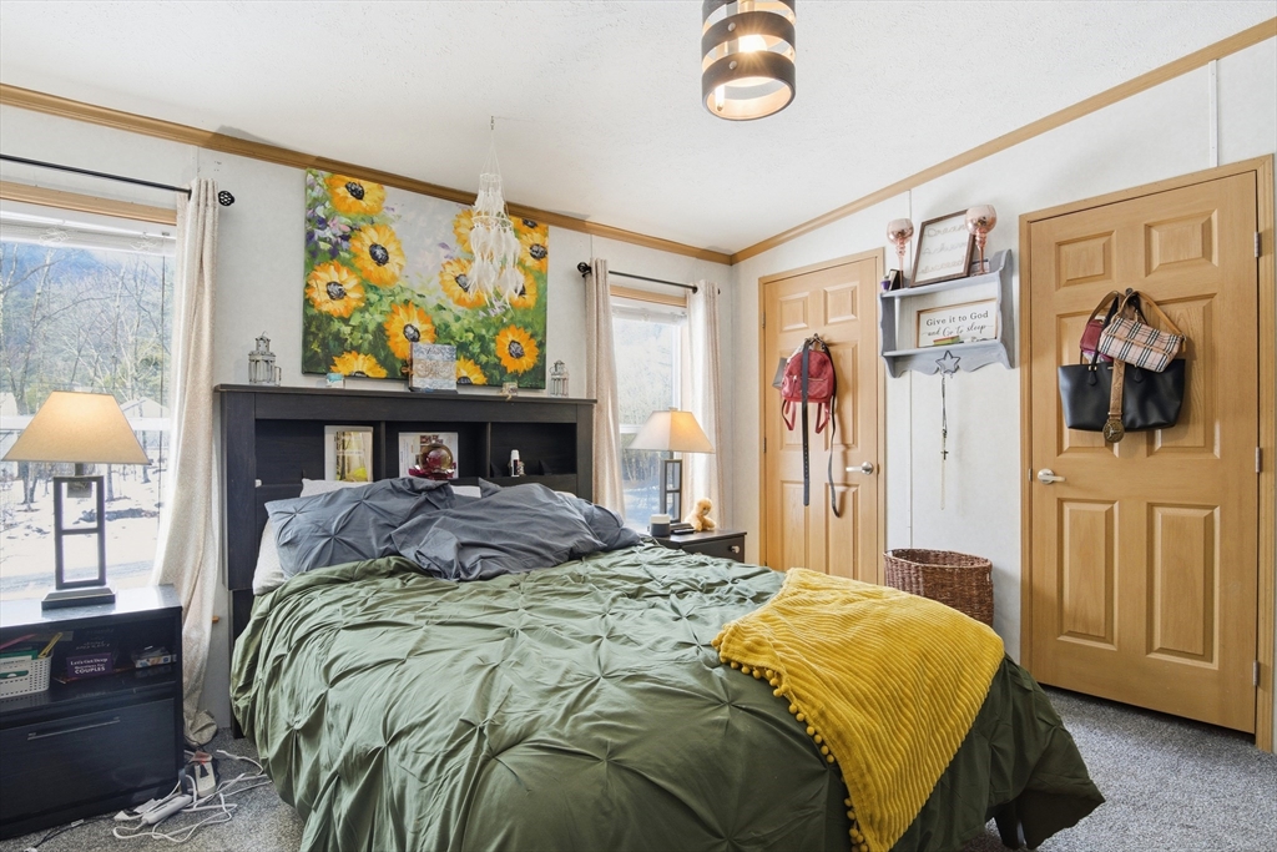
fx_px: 585
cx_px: 638
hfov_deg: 95.0
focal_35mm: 16
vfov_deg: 72.1
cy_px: 426
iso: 400
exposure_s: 1/25
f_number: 8
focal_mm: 11
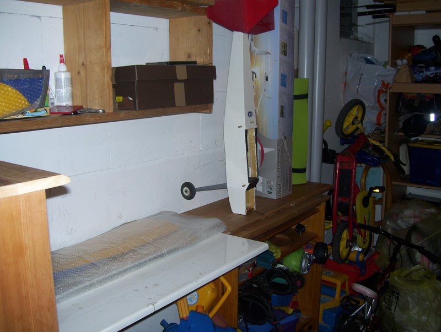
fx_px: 459
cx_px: 220
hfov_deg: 51.3
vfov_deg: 39.8
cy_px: 166
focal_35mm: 36
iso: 80
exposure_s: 1/60
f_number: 2.7
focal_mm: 6
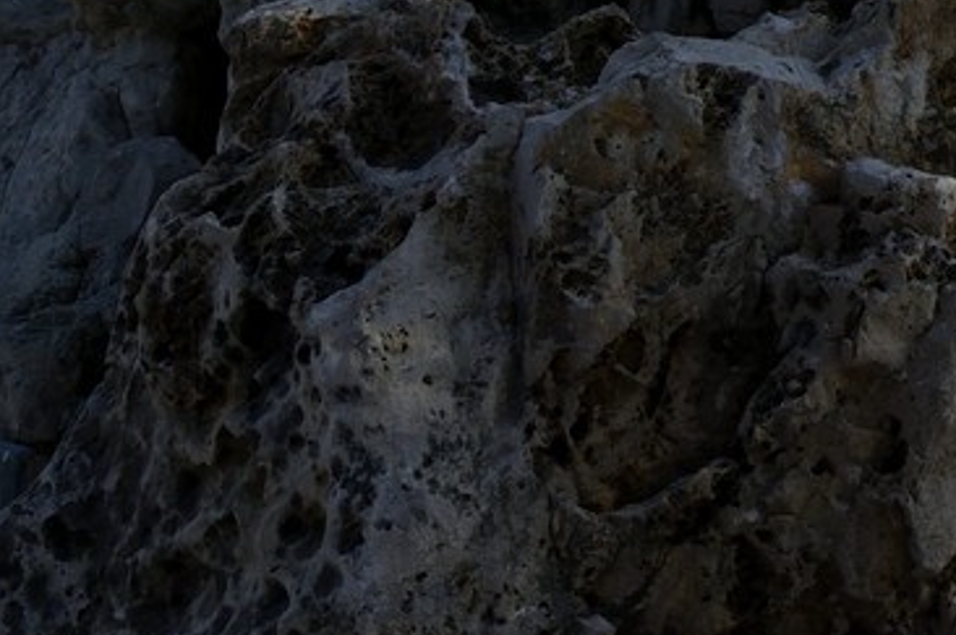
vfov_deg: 9.2
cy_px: -653
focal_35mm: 140
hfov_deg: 13.2
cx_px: 1727
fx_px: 3713
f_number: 13
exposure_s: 1/250
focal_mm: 32
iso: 200
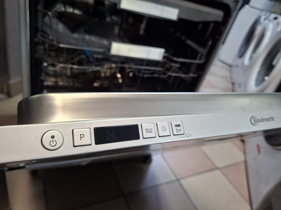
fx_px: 187
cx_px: 140
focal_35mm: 23
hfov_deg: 73.9
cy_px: 105
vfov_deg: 58.9
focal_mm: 5.54
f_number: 1.8
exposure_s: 1/50
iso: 200
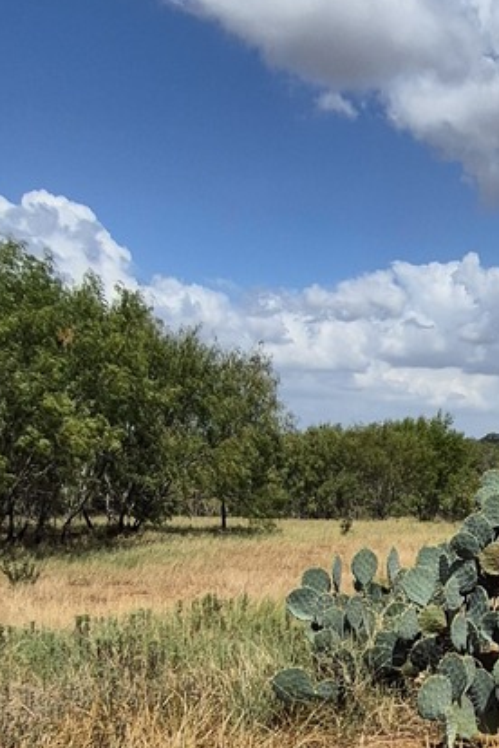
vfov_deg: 40.4
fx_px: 977
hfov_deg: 25.2
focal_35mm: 47
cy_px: 582
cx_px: 629
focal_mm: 1.74
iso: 50
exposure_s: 1/3248
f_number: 2.2
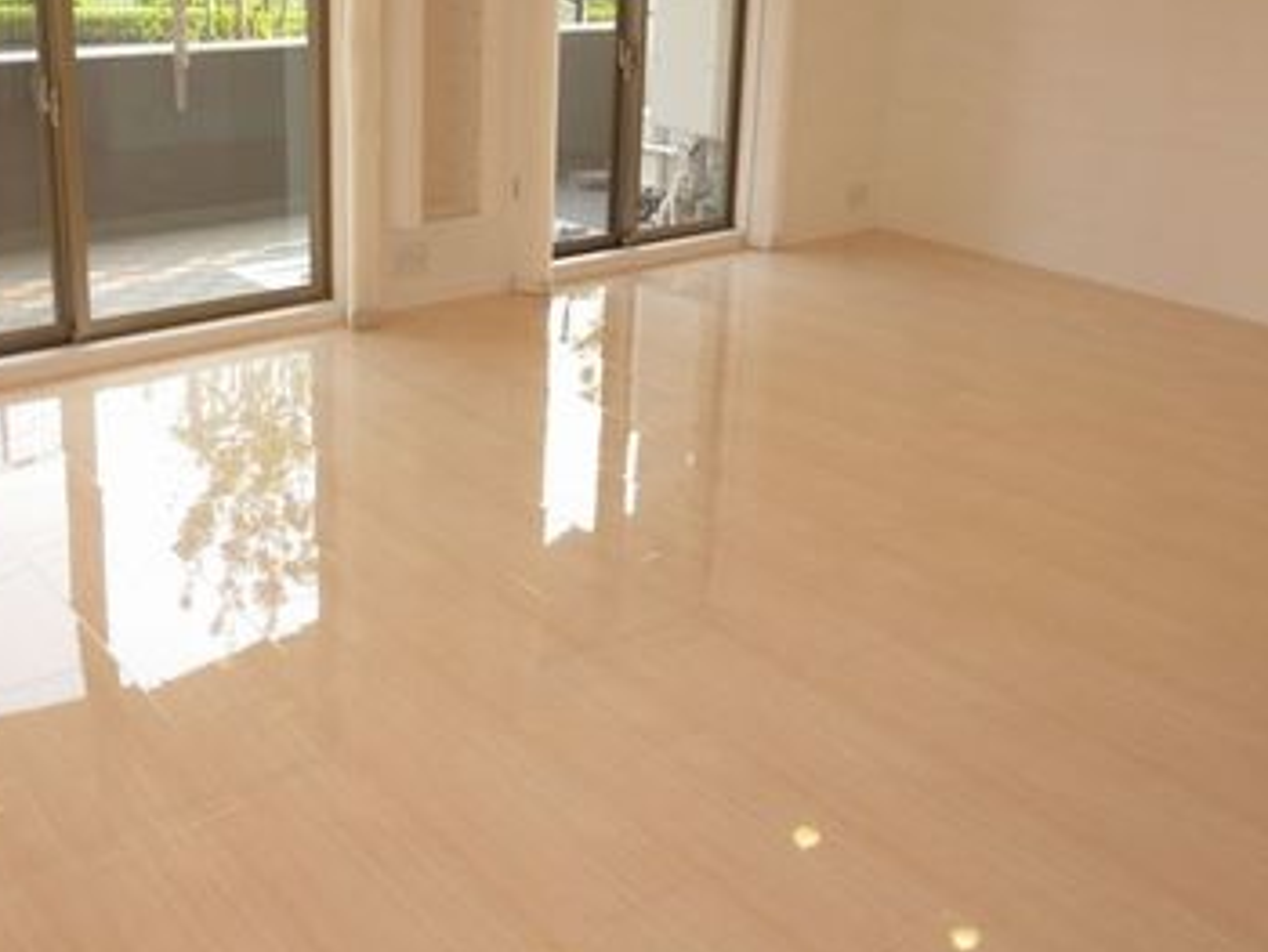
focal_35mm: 37
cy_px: 252
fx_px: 1356
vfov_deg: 37.9
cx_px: 518
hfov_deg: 49.8
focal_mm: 4.3
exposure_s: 1/80
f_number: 2.5
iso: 100
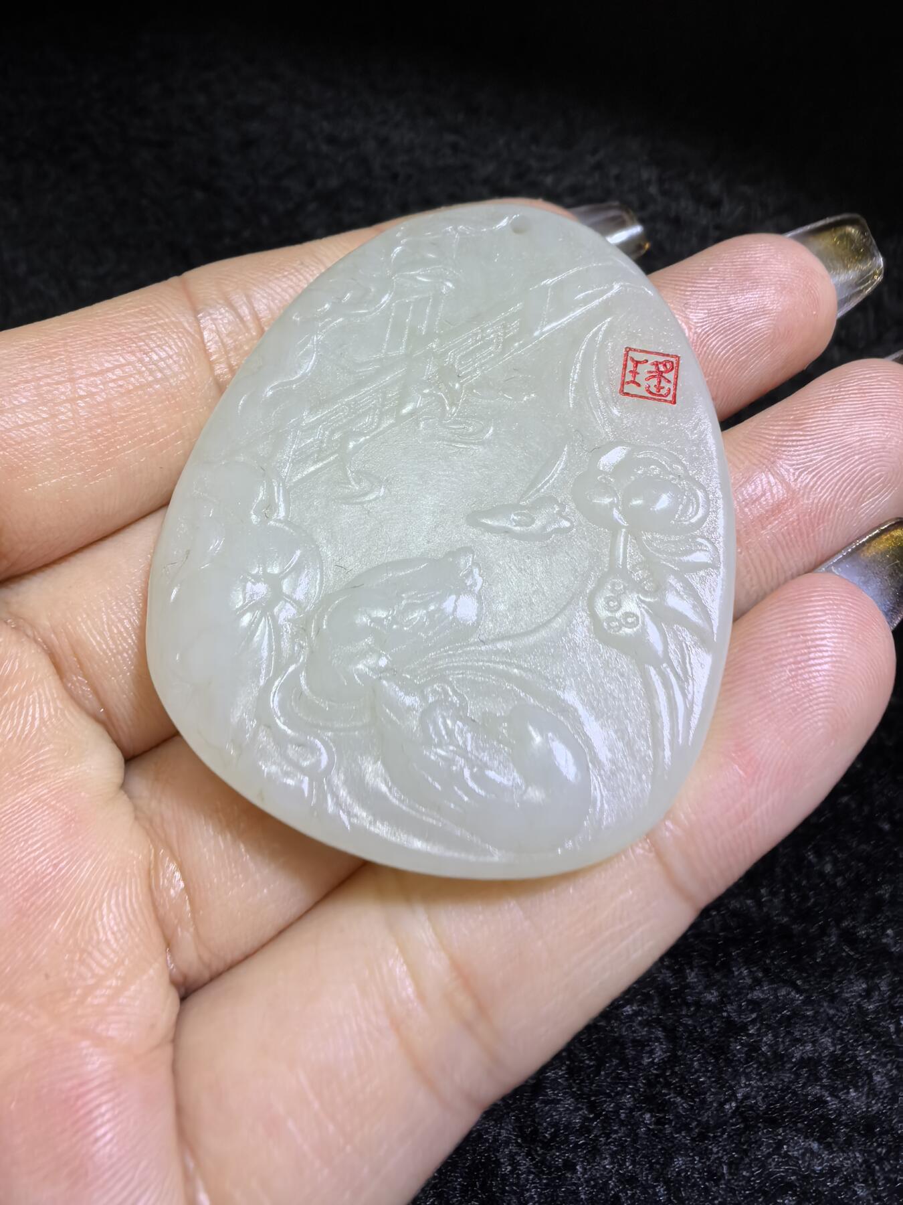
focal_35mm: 27
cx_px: 452
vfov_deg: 65.3
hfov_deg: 51.4
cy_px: 602
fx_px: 939
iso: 100
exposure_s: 1/50
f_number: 2.2
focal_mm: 1.95
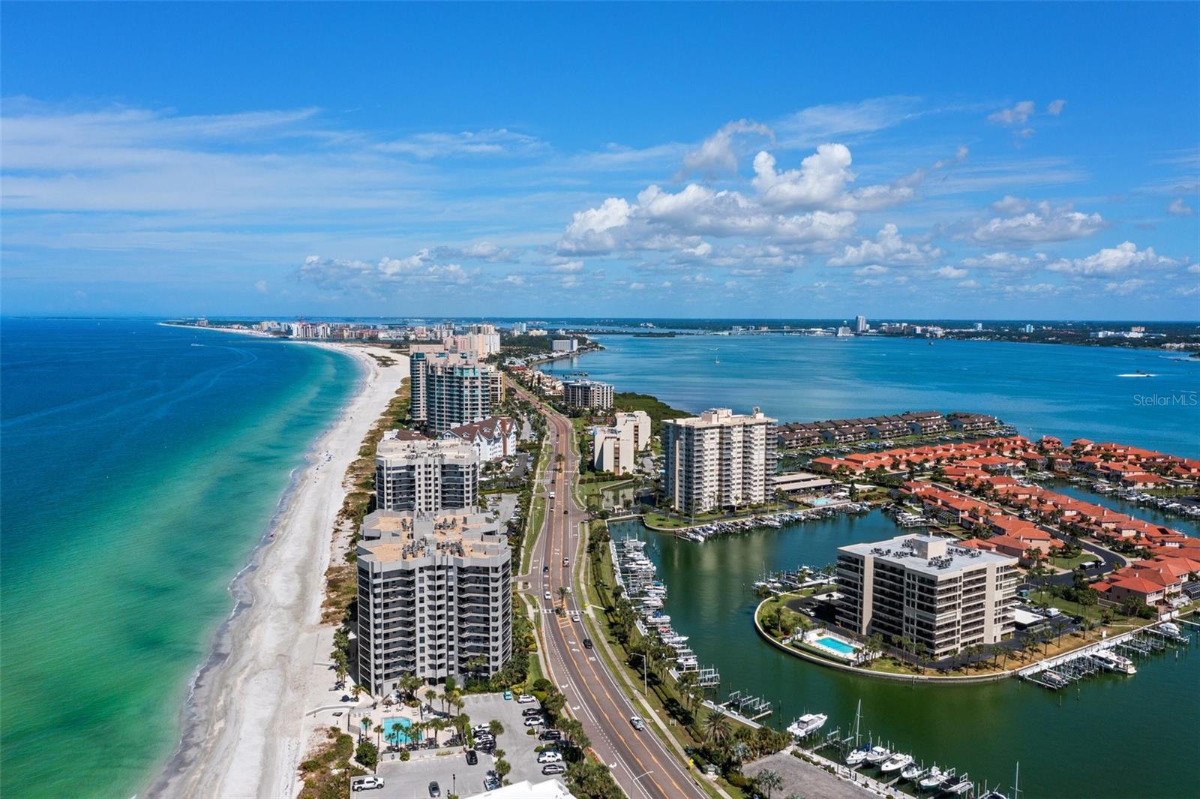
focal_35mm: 28
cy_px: 400
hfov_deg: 65.5
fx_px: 933
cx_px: 600
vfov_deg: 46.4
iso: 100
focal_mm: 10.26
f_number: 6.3
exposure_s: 1/500
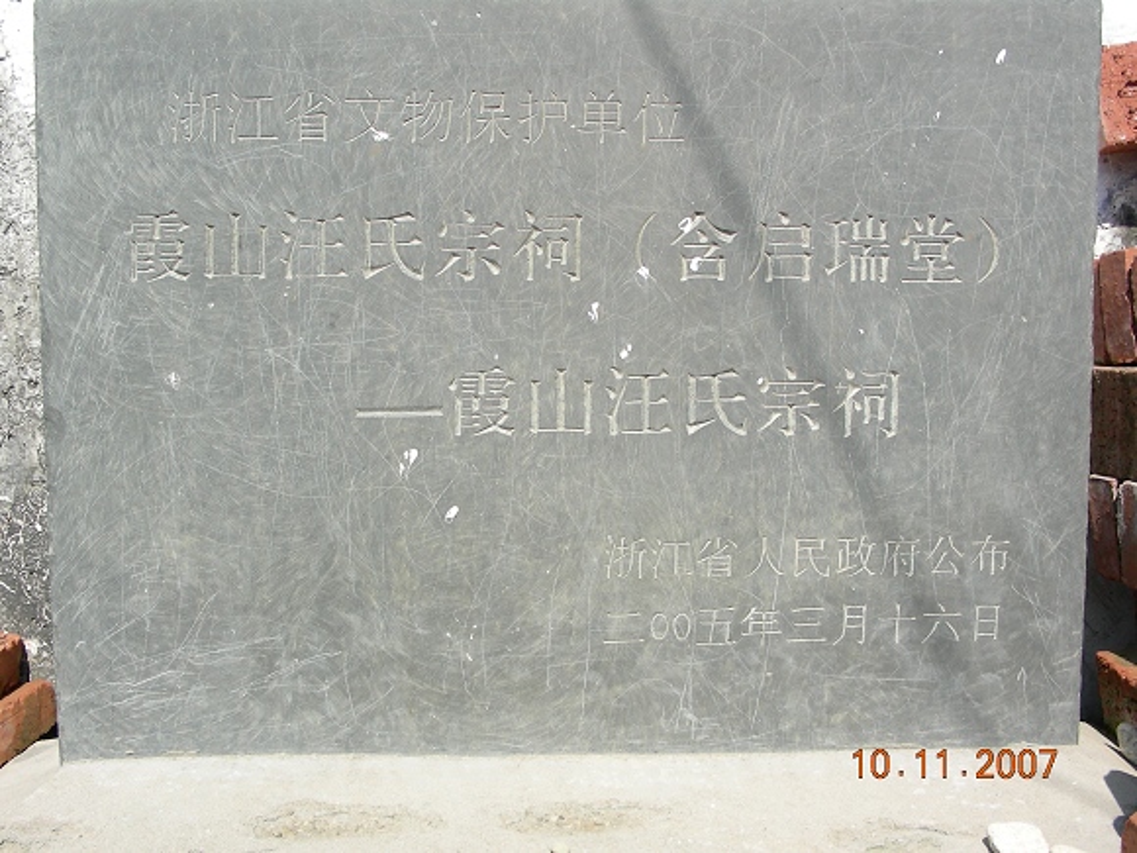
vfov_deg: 32.9
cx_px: 568
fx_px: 1445
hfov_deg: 42.9
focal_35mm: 44
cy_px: 426
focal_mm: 7.4
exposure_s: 1/542
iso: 50
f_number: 4
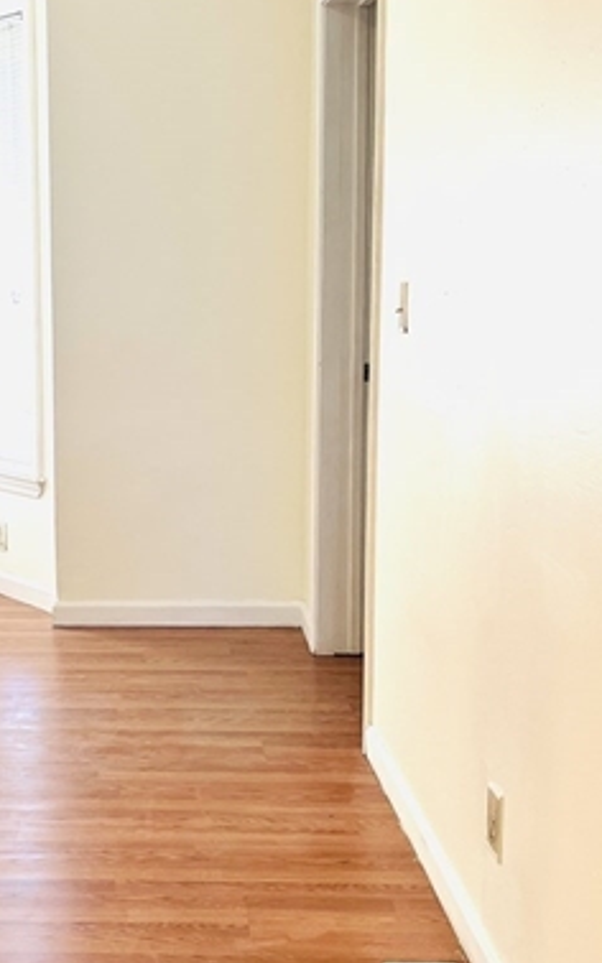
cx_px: 38
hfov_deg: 22.5
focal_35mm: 56
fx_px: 1471
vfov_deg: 36.3
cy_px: 532
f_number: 1.6
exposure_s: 1/120
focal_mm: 5.1
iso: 100
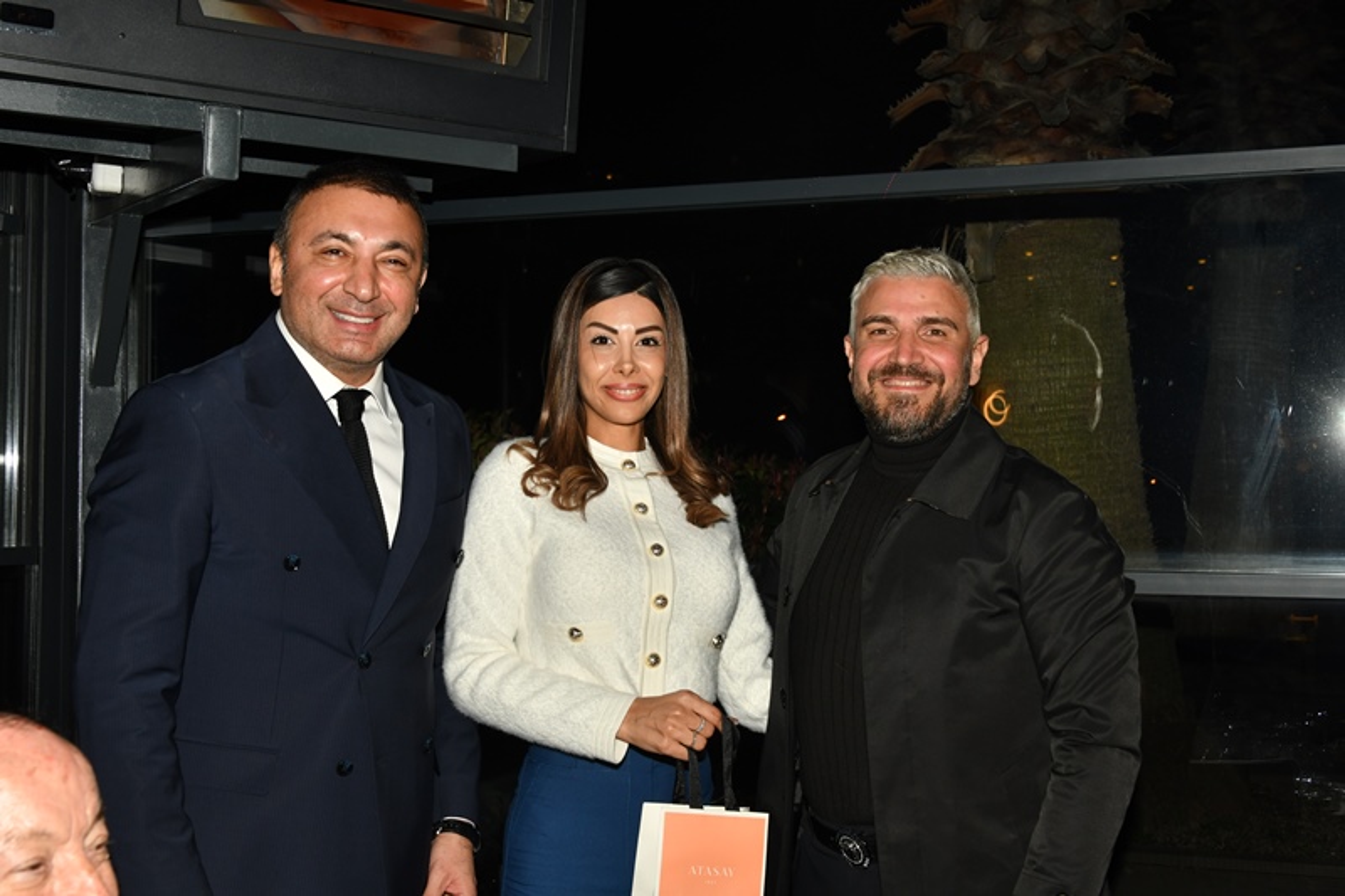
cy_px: 448
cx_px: 672
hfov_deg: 41.1
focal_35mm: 48
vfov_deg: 28.1
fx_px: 1793
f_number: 8
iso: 640
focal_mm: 48
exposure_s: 1/200
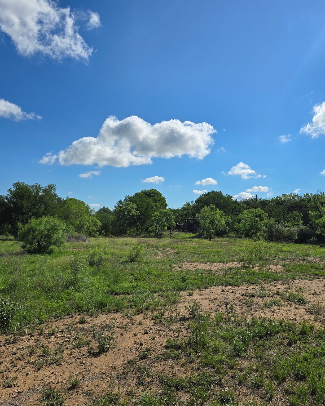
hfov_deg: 48.5
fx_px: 361
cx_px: 165
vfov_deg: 58.8
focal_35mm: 30
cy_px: 203
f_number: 1.7
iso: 12
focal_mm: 6.3
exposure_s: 1/1619
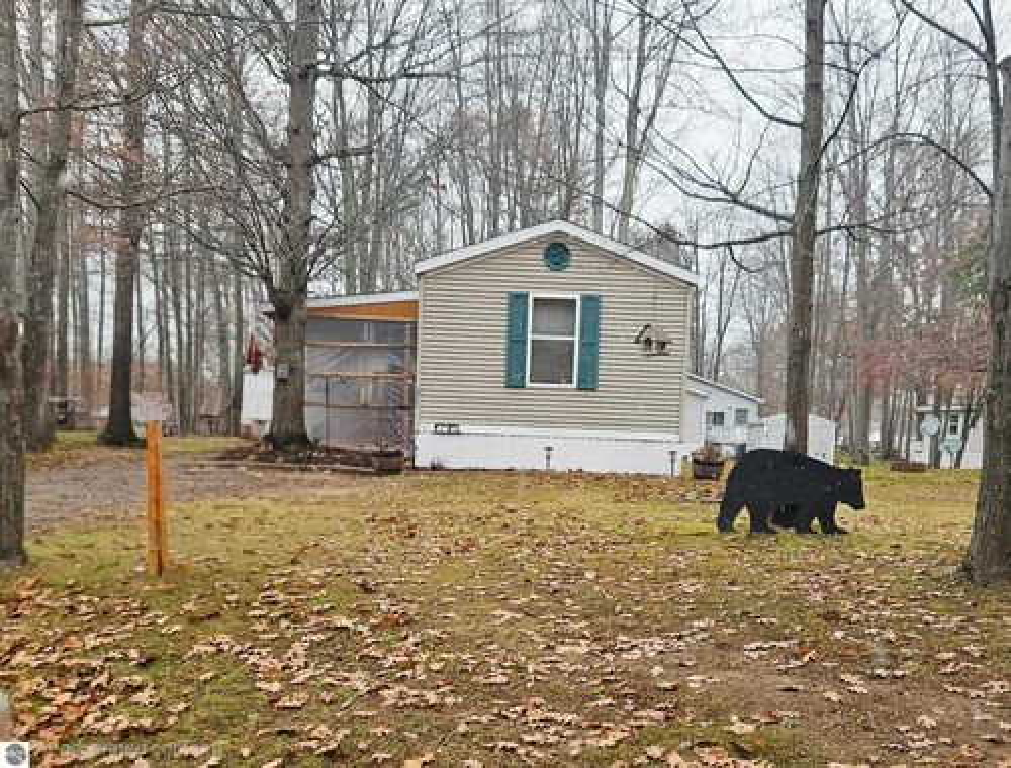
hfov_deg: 73.7
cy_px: 384
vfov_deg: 59.3
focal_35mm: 23
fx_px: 675
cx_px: 506
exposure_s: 1/278
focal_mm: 5.4
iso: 25
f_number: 1.8
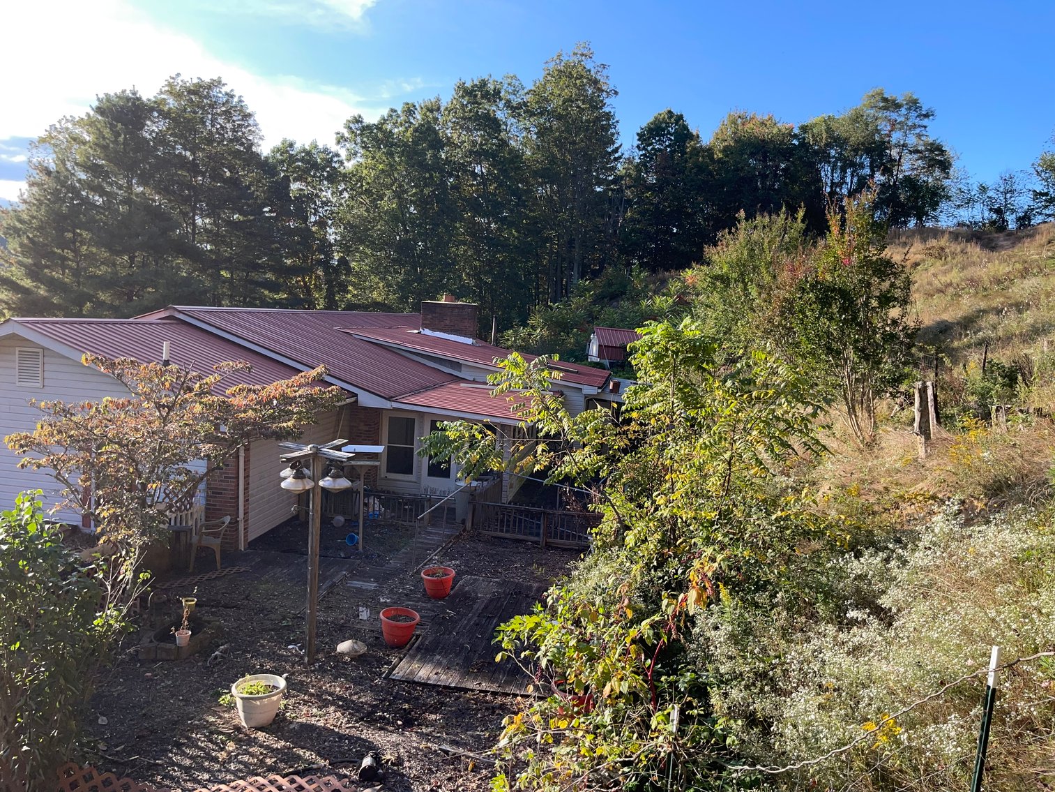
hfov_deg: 67.3
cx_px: 528
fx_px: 792
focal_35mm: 26
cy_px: 396
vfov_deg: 53.1
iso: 32
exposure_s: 1/1475
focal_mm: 5.1
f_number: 1.6
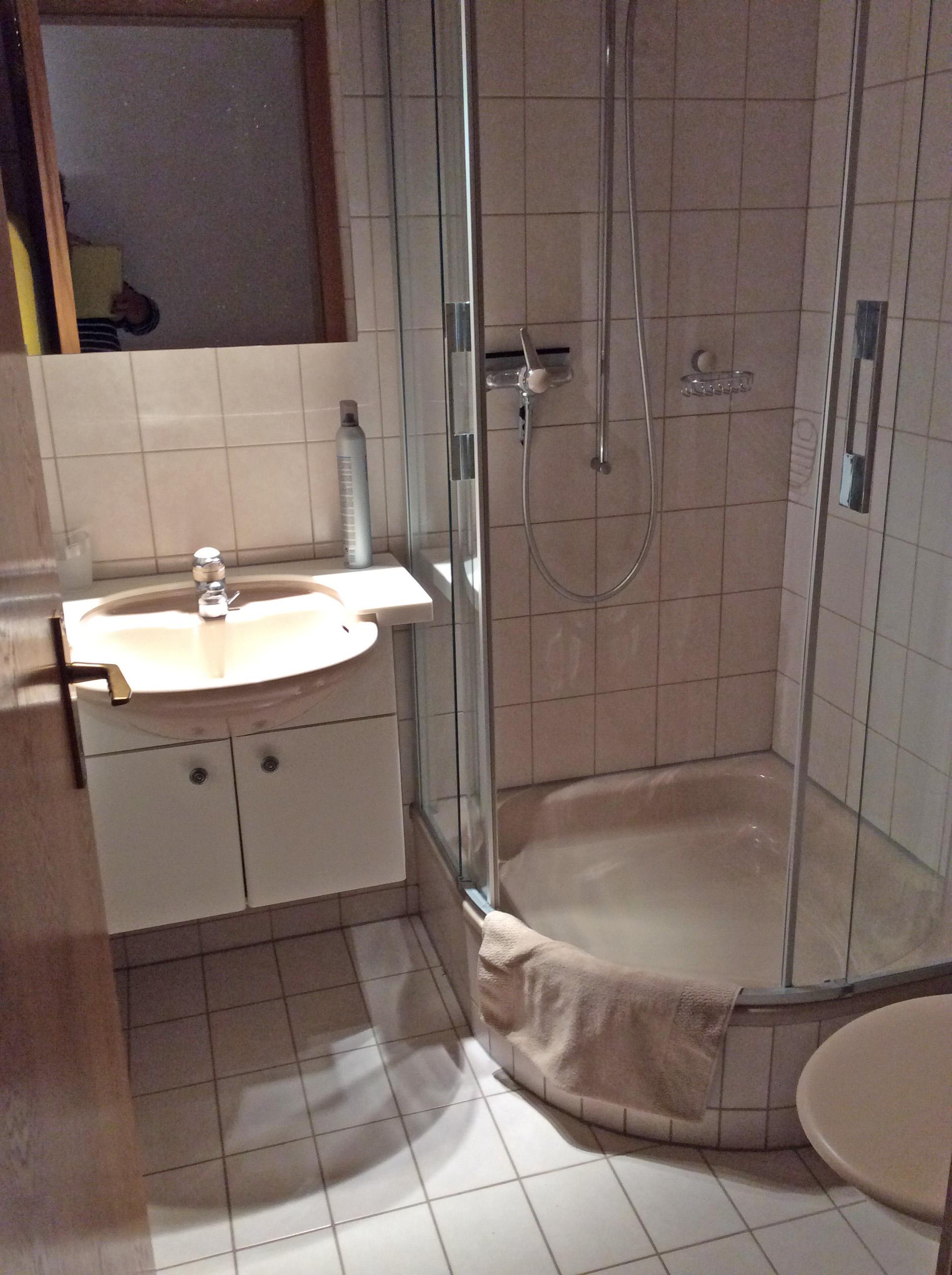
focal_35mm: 32
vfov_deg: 56.9
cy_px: 638
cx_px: 476
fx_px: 1177
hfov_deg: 44.1
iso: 100
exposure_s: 1/25
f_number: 2.4
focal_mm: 3.3
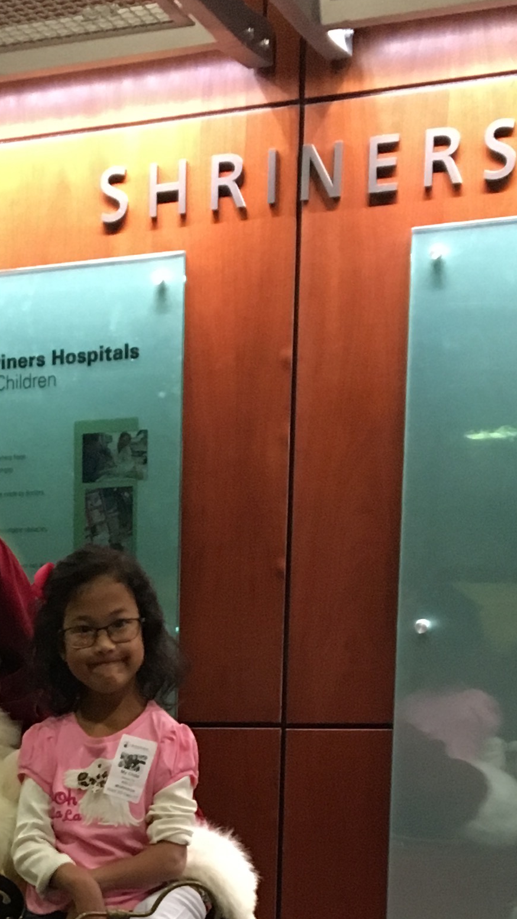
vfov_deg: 24.0
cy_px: 1038
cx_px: -79
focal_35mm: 82
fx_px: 1999
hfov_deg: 14.3
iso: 200
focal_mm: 4.15
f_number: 2.2
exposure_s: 1/17
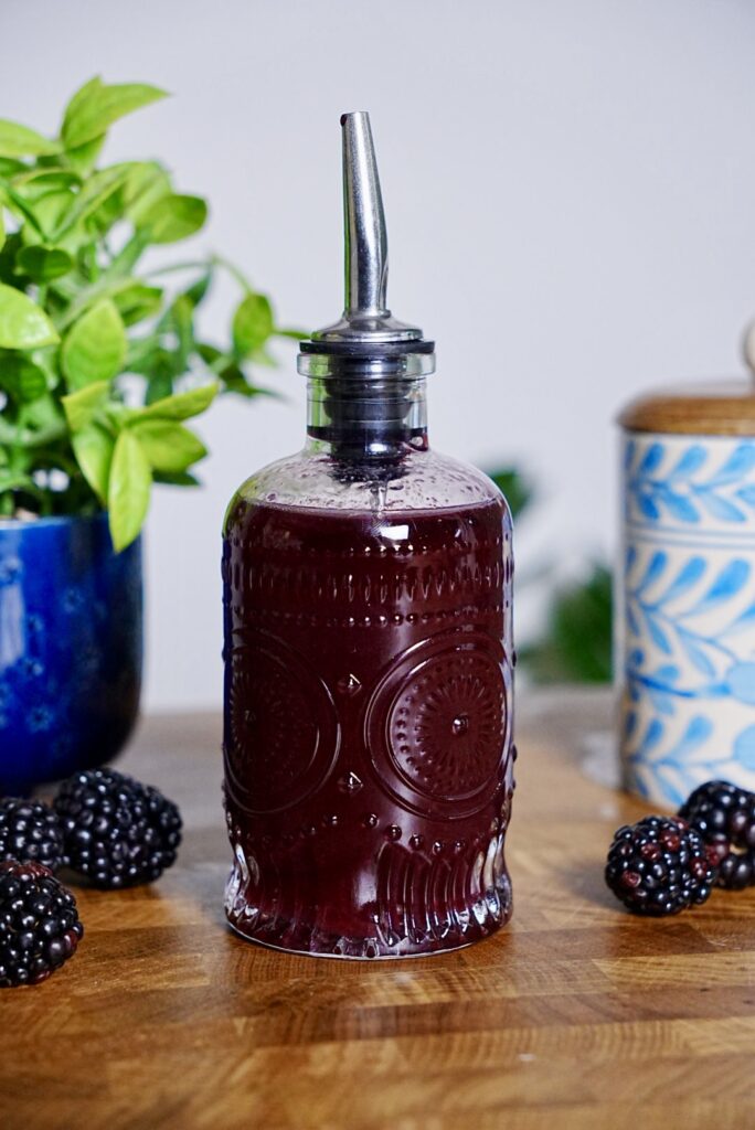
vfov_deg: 27.0
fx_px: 2356
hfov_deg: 18.2
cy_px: 565
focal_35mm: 75
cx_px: 378
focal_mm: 50
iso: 2000
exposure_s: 1/125
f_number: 4
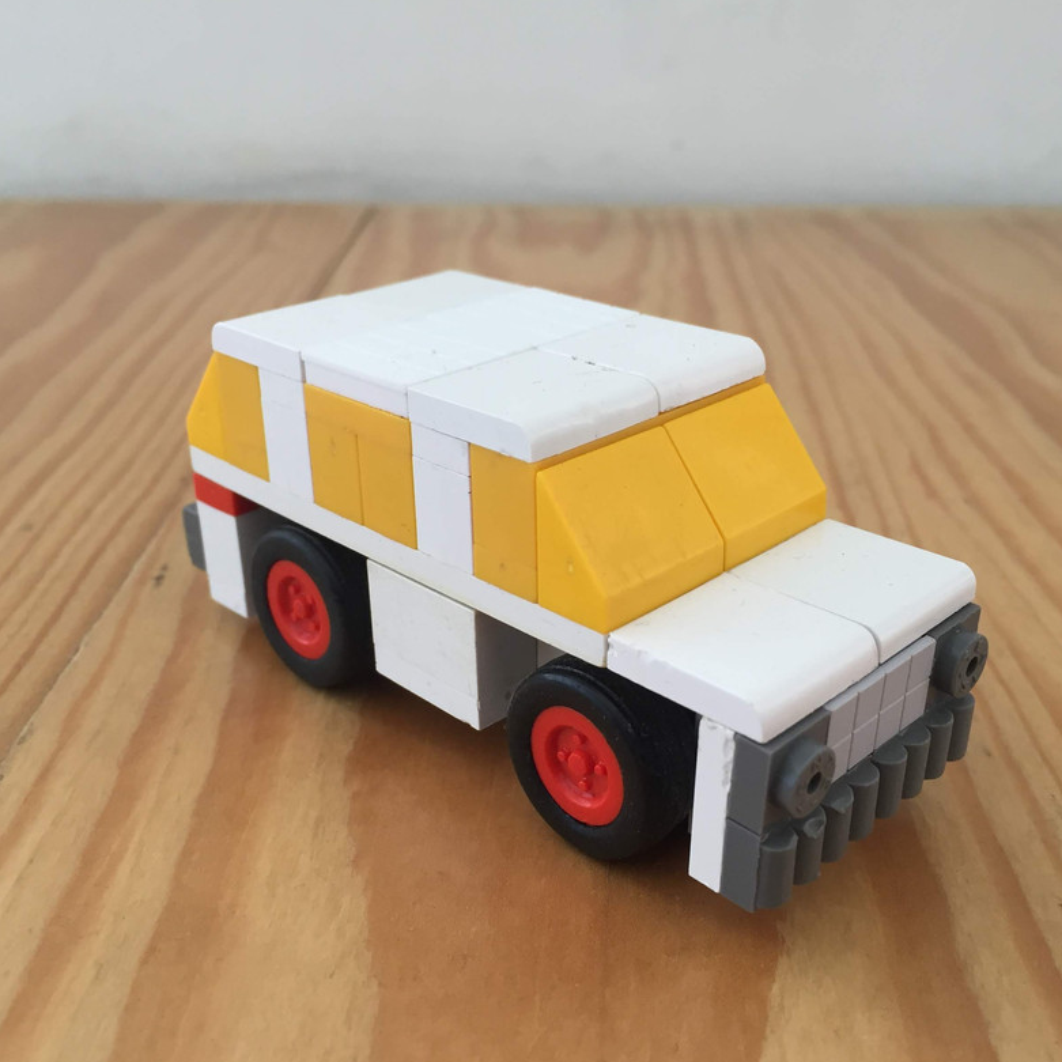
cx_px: 539
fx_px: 1215
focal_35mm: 35
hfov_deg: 47.2
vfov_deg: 47.2
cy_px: 538
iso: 80
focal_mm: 4.15
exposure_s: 1/33
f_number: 2.2
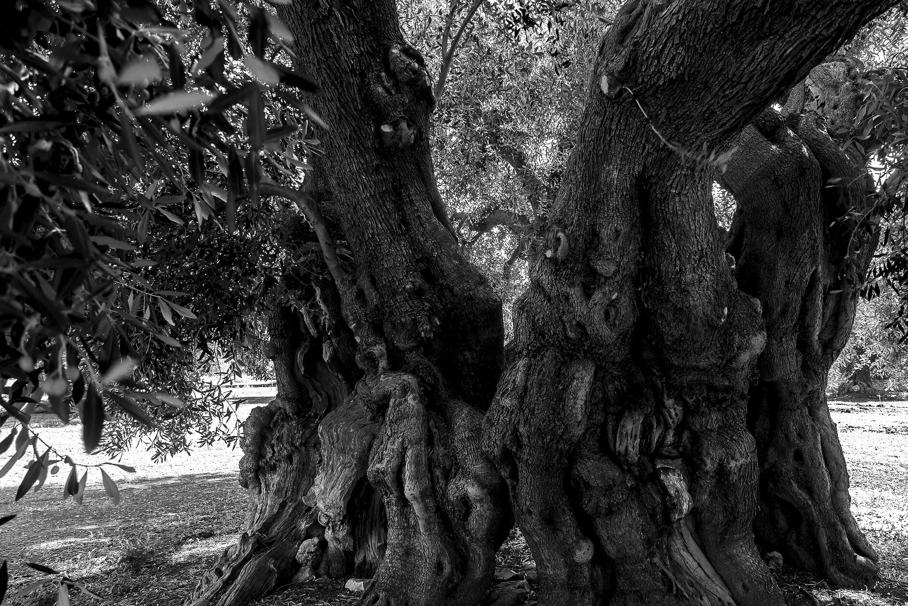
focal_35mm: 23
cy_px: 363
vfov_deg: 54.8
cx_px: 533
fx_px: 580
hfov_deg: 75.4
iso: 400
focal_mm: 18
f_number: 8
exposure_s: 1/80
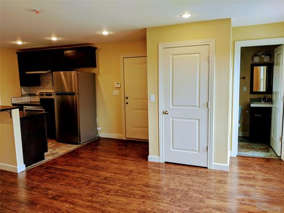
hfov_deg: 65.3
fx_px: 222
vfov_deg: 51.4
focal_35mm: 27
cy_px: 106
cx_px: 142
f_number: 1.8
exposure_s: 1/125
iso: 70
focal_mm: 4.44
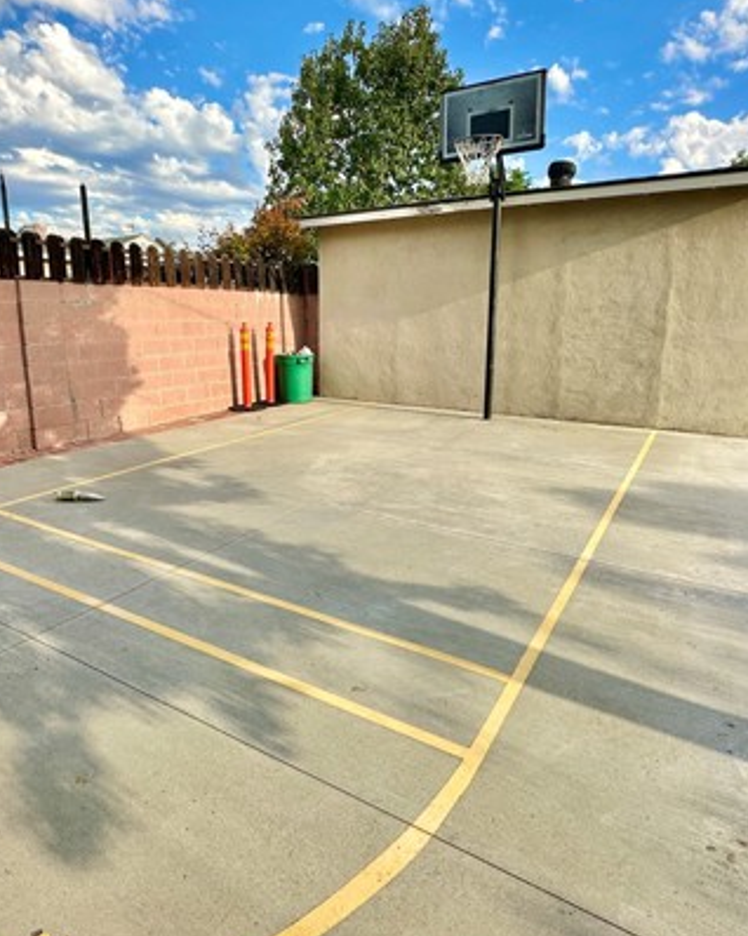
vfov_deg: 75.0
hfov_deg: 63.0
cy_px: 435
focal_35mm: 22
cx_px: 339
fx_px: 609
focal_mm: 2.22
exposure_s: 1/615
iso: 40
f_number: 2.2
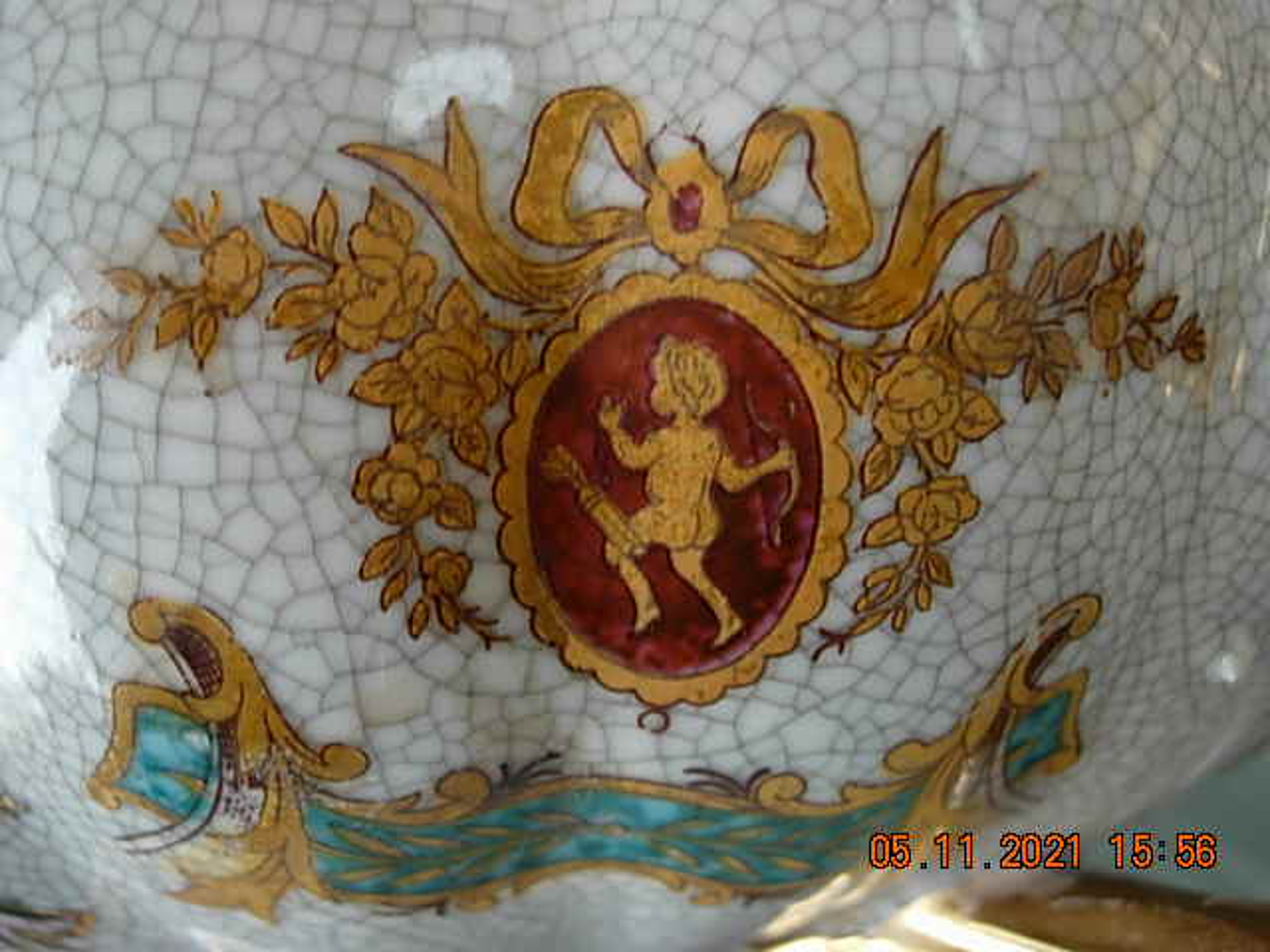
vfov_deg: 37.7
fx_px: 1394
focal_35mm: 38
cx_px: 635
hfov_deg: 49.0
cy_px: 476
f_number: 2.8
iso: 79
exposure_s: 1/22.6
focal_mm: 7.8
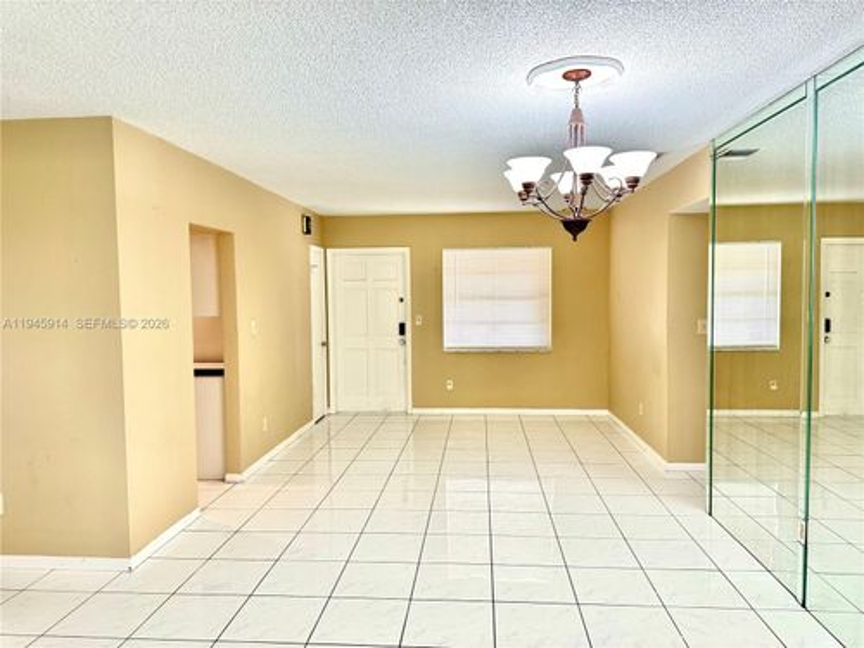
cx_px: 432
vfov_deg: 56.8
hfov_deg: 71.6
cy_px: 324
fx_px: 599
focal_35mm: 24
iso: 200
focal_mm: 6.76
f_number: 1.78
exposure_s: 1/60
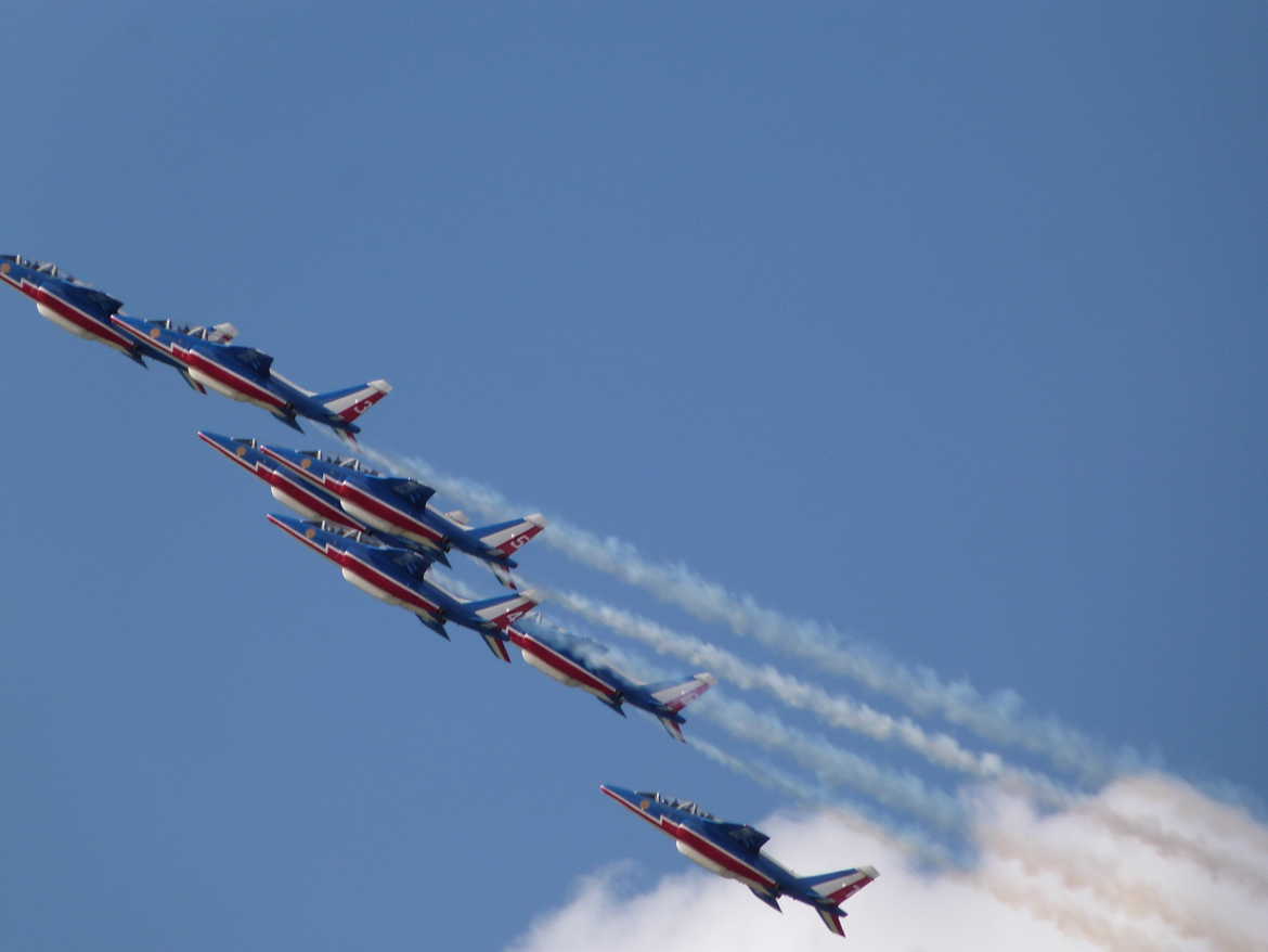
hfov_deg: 3.4
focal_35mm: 584
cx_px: 634
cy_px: 476
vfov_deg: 2.5
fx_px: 21397
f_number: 5.6
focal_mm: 105.1
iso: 100
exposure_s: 1/800
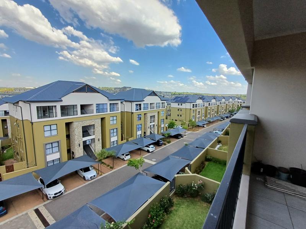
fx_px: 141
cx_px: 153
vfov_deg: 78.1
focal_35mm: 16
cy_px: 114
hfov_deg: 94.5
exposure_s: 1/1000
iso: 40
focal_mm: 1.64
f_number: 2.2
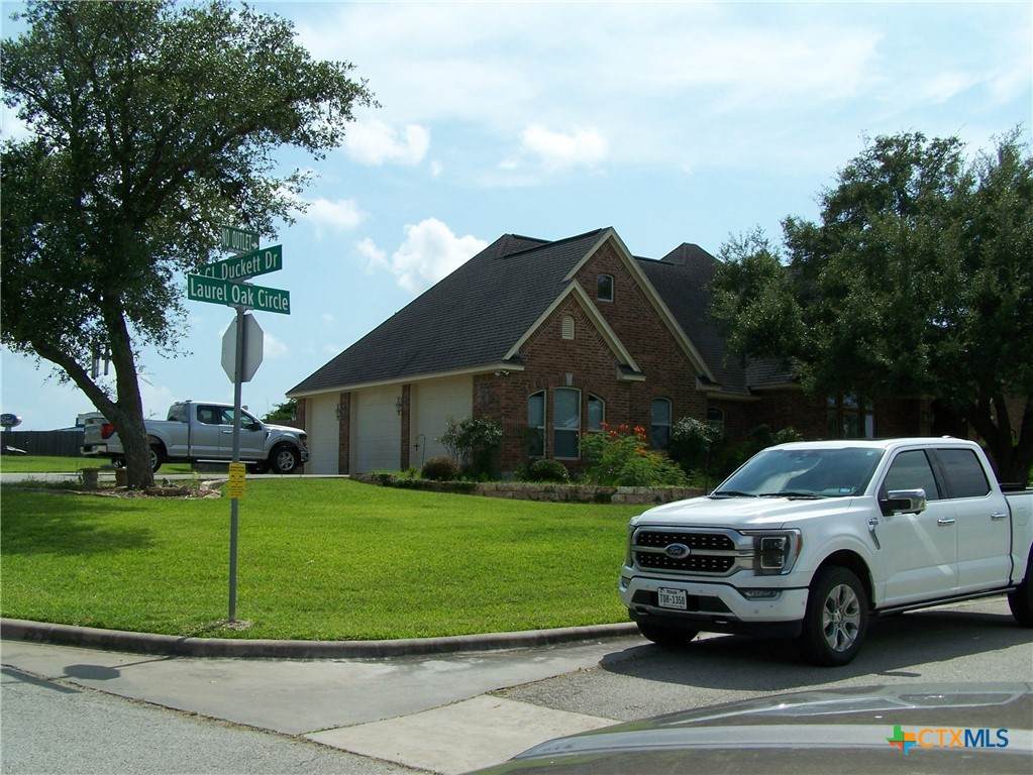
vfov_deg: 37.7
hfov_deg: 49.0
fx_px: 1134
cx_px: 516
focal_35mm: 38
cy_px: 388
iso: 80
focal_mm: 6.3
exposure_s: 1/800
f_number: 5.6
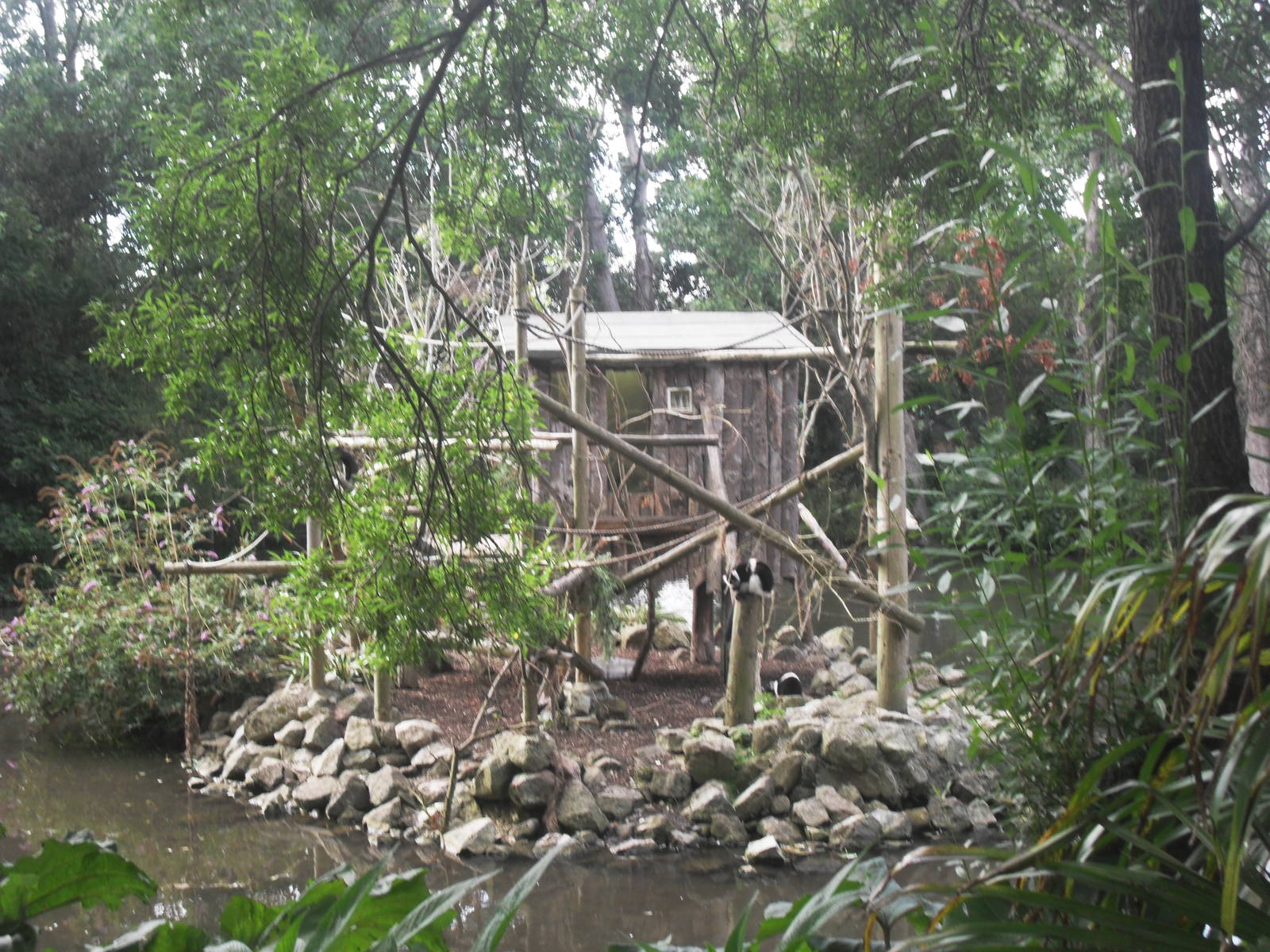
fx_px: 2091
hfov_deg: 33.8
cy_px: 476
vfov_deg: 25.7
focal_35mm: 57
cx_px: 635
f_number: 4.3
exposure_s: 1/60
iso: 100
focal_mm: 10.1
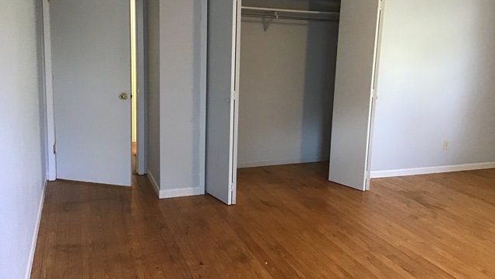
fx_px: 446
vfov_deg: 34.6
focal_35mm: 34
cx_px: 248
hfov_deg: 58.0
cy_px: 122
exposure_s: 1/20
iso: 200
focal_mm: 3.3
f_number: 2.4
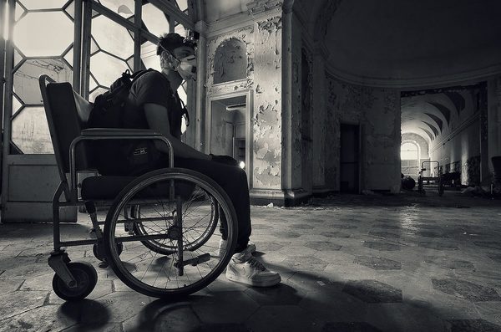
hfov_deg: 90.1
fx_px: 250
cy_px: 166
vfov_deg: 67.1
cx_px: 250
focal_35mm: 18
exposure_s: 2
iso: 280
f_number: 11
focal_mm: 12
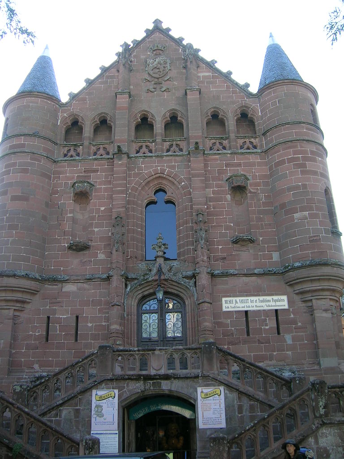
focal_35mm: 35
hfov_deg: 40.7
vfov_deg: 52.6
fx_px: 464
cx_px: 172
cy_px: 230
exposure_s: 1/144
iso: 50
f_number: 2.8
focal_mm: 5.4
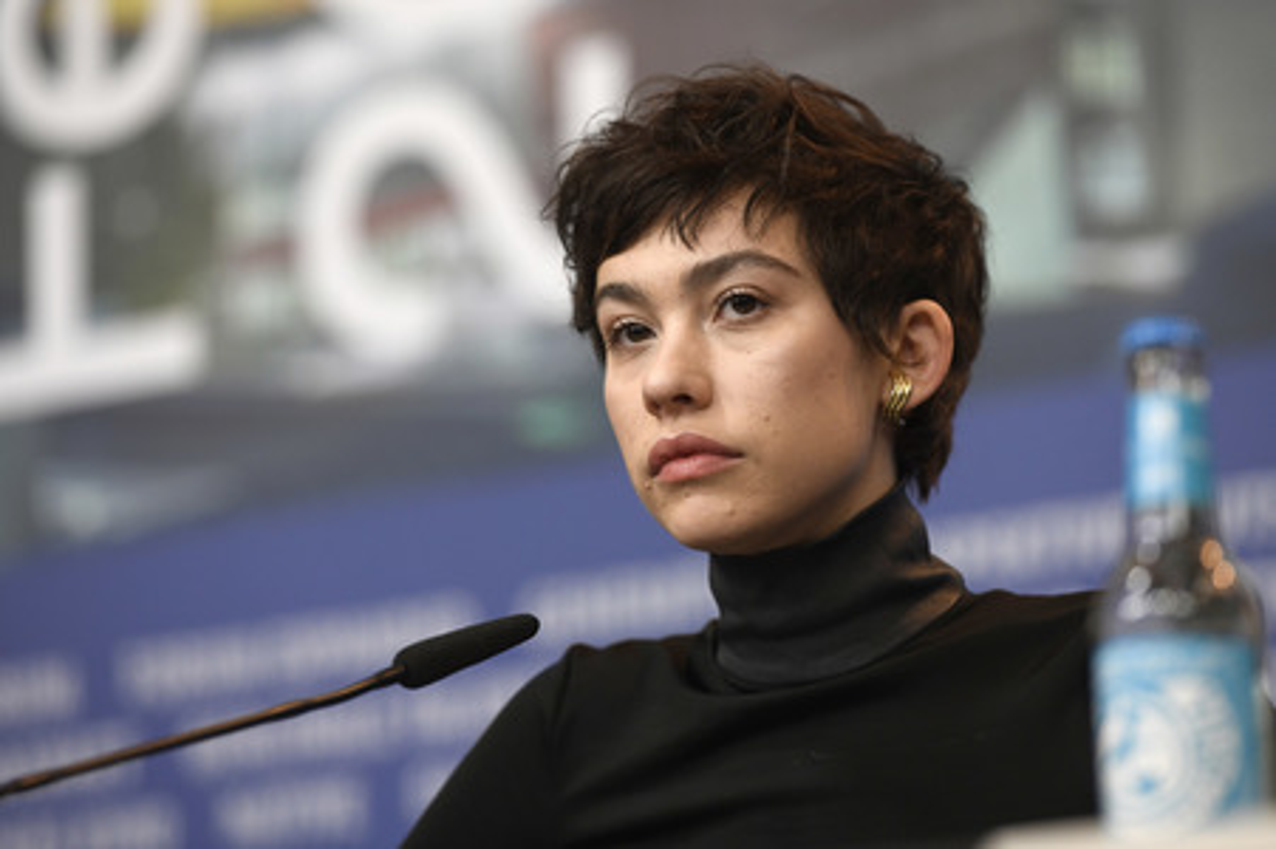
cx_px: 638
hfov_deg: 11.8
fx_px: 6198
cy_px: 424
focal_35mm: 175
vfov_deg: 7.8
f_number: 4
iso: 1250
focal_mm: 175
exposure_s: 1/320
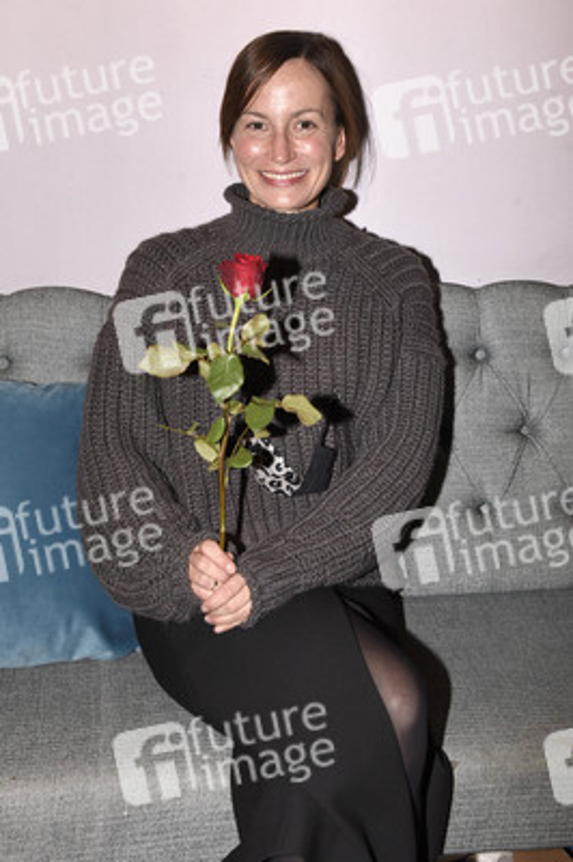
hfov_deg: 29.2
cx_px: 286
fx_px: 1100
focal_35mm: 46
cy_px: 431
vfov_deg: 42.8
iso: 1250
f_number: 6.3
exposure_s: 1/100
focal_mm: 46
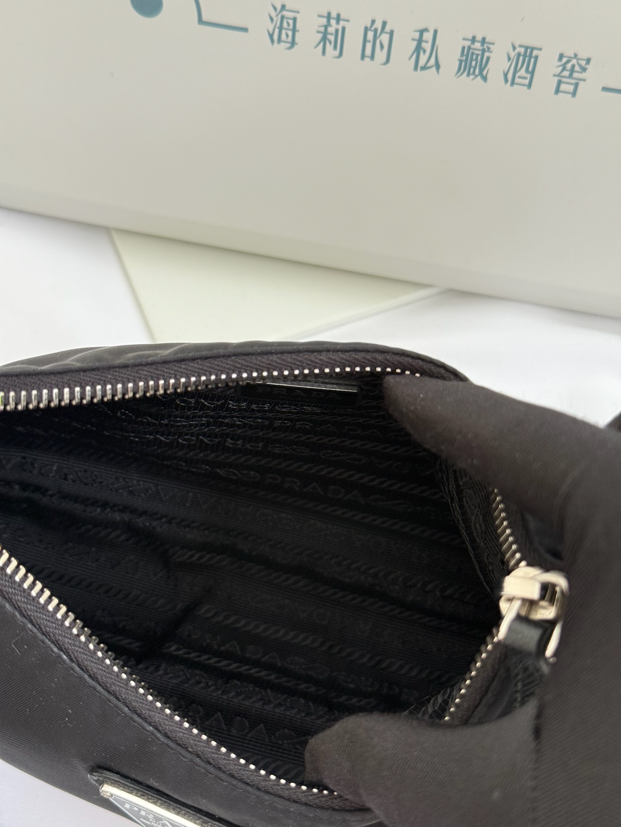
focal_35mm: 48
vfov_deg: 39.7
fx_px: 1148
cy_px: 414
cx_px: 310
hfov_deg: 30.3
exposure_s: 1/80
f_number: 1.78
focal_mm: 6.76
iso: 100
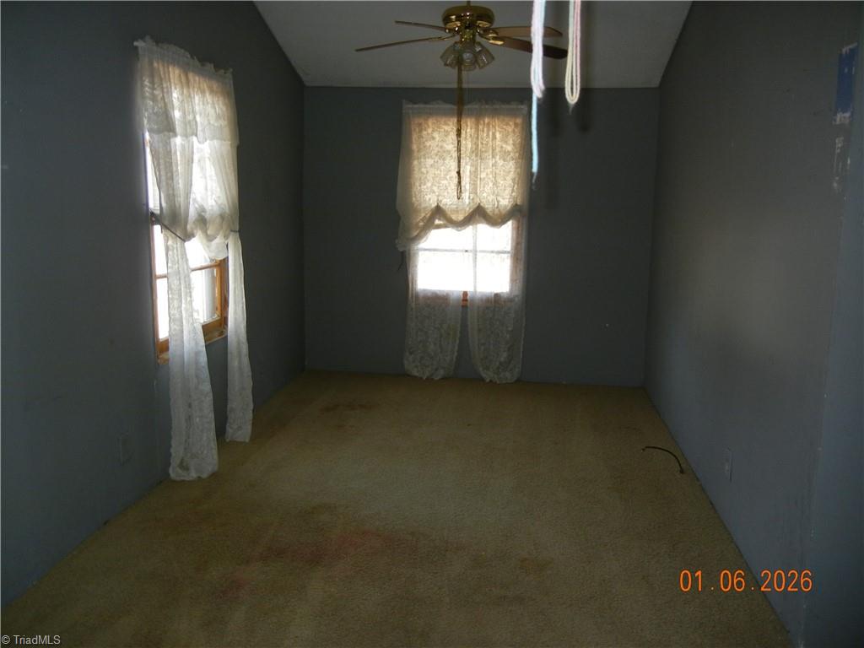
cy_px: 324
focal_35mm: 30
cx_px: 432
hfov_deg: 60.0
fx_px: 749
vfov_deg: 46.8
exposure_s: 1/30
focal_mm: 5.4
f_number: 3.5
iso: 200
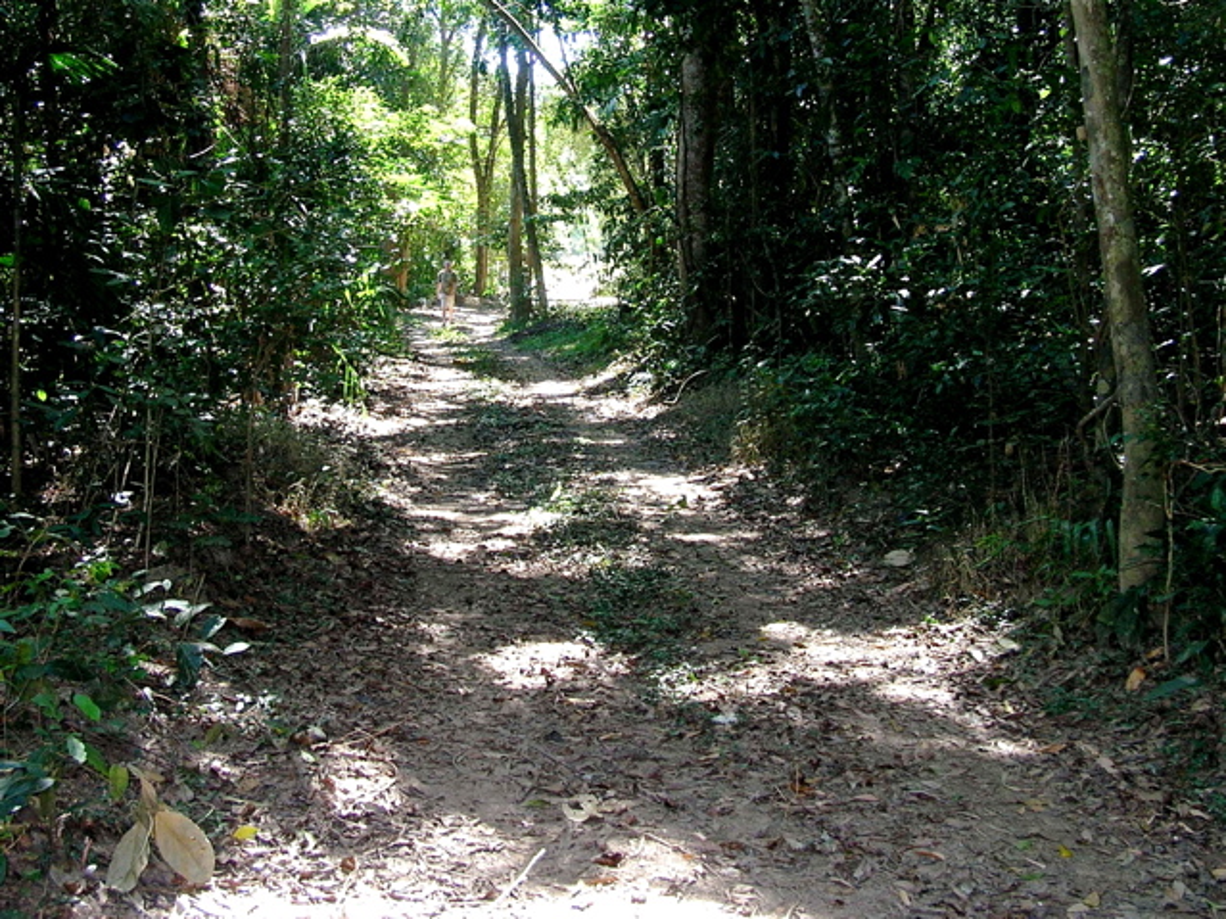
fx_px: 1275
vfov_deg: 39.6
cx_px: 613
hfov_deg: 51.4
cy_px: 460
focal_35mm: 36
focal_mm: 6
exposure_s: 1/30
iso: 54
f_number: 2.7
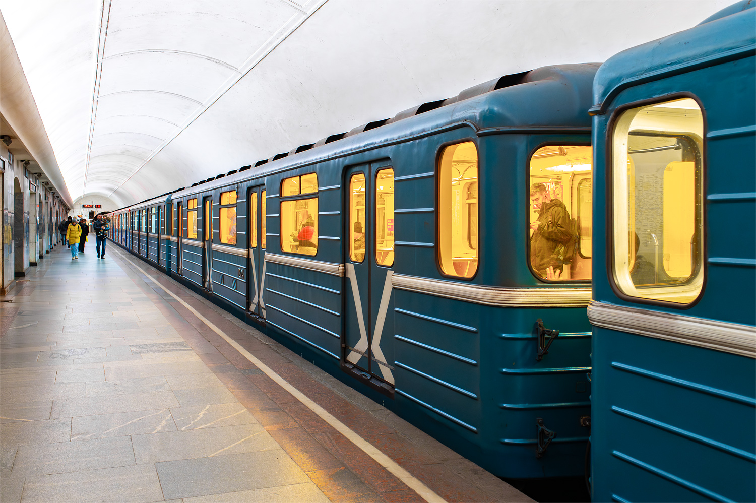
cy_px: 252
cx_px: 378
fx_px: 734
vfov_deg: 37.8
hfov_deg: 54.5
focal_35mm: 35
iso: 4000
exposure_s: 1/40
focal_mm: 35
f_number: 5.6
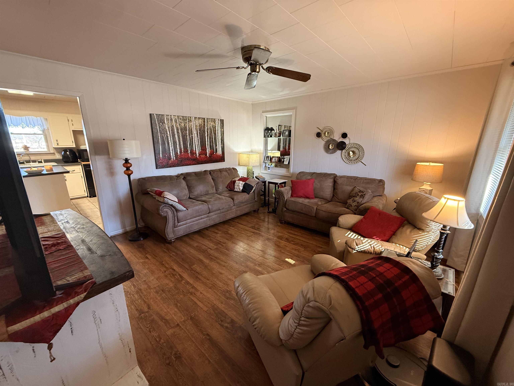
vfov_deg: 85.7
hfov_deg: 102.1
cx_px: 257
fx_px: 208
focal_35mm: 14
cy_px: 193
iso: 400
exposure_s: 1/60
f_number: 2.2
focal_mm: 2.22
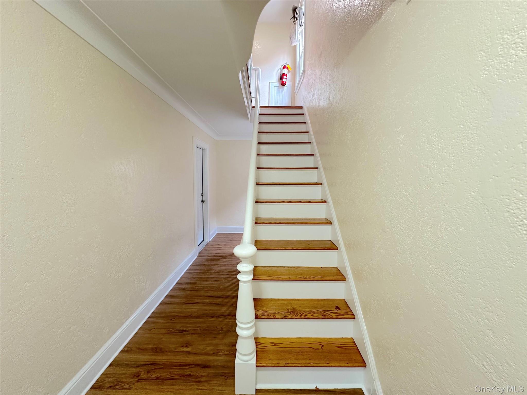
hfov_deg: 102.1
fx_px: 213
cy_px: 198
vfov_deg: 85.7
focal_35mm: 14
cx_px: 264
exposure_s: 1/60
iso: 250
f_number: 2.2
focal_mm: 2.22
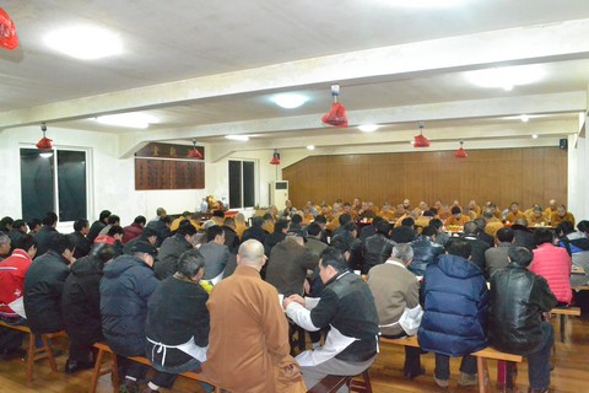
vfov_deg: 47.9
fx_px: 442
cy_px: 196
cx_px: 294
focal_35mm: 27
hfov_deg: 67.4
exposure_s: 1/40
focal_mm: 18
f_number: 10
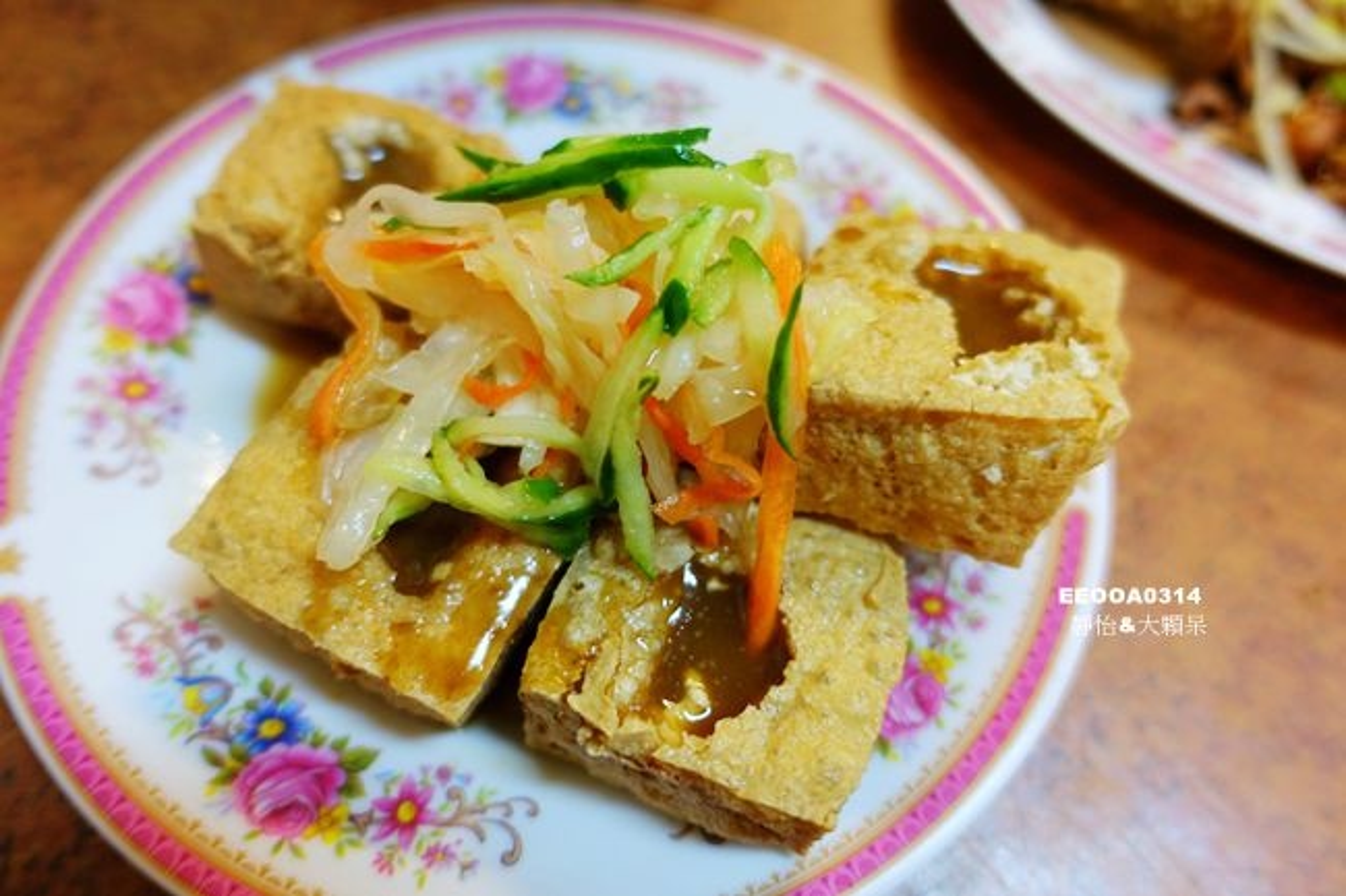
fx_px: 897
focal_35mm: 24
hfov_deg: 73.8
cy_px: 448
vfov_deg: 53.1
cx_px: 673
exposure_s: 1/30
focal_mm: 8.8
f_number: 1.8
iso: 200
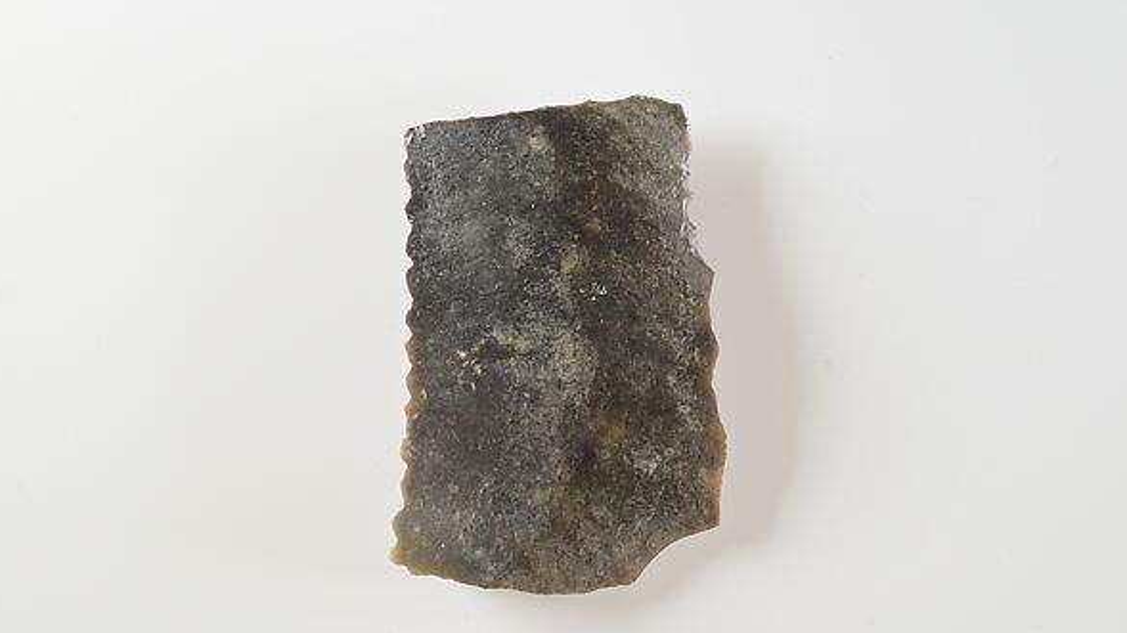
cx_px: 561
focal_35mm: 64
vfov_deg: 18.8
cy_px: 319
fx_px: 1912
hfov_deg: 32.8
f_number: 14
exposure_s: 1/8
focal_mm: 40
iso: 125
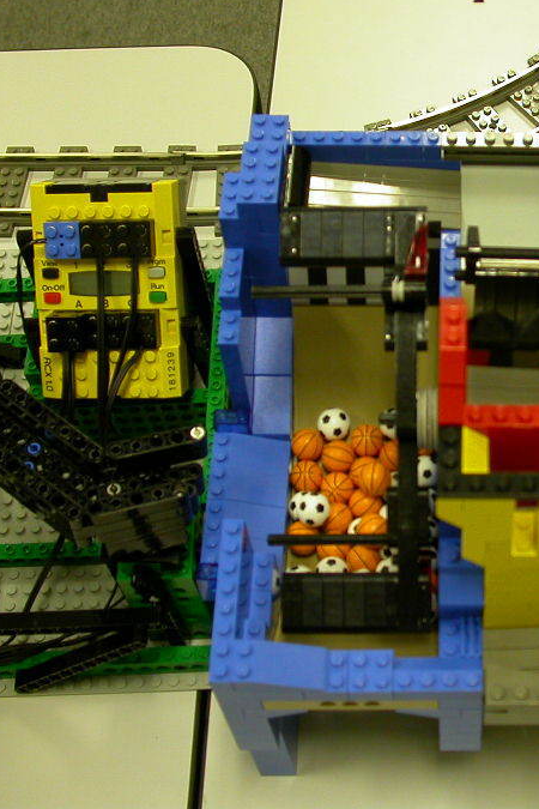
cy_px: 350
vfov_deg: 33.4
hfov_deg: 21.9
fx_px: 1347
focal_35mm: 60
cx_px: 525
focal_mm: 7.85
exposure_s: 1/15.4
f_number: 2.6
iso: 100
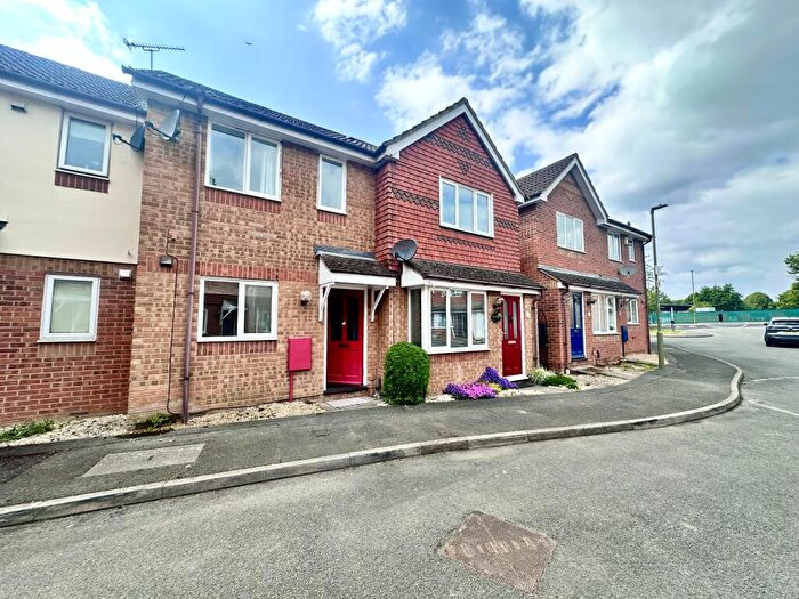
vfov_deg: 85.7
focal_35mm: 14
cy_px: 300
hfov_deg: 102.1
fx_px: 323
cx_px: 400
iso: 40
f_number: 2.2
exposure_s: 1/593
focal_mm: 2.22
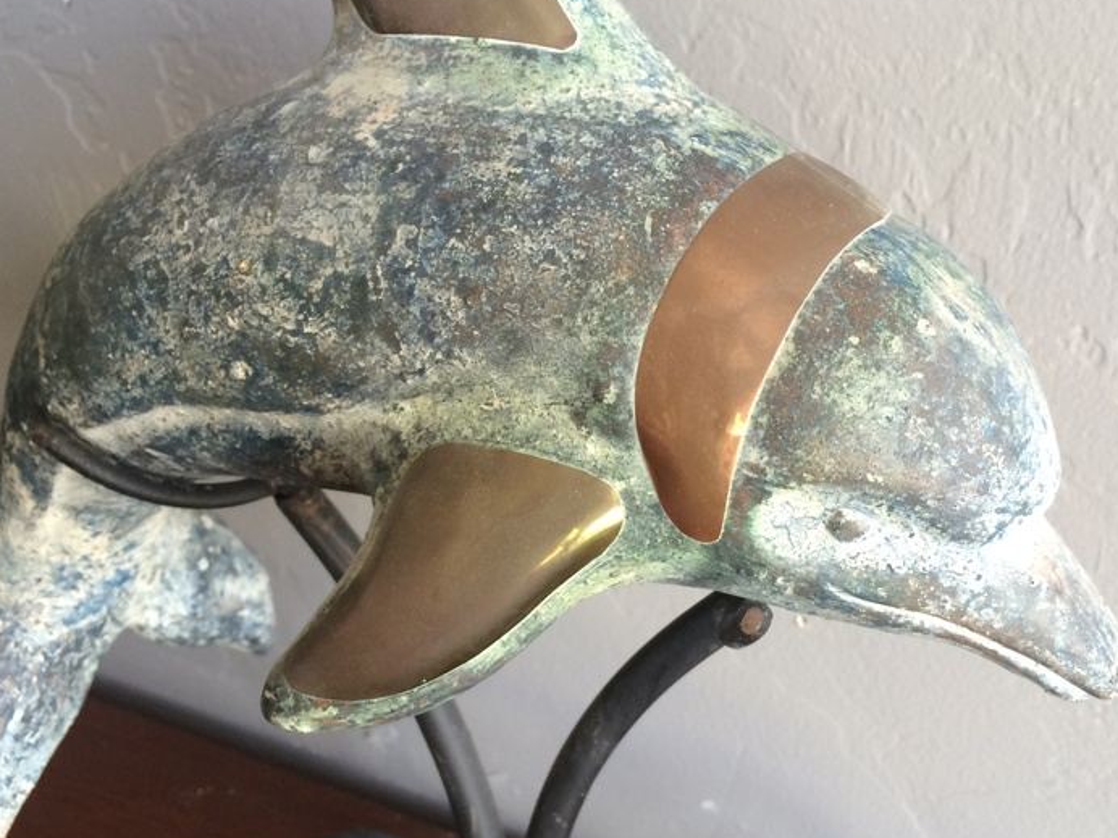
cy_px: 443
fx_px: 1260
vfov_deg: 36.8
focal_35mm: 39
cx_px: 662
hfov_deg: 47.6
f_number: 2.2
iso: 80
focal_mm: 4.12
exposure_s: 1/30
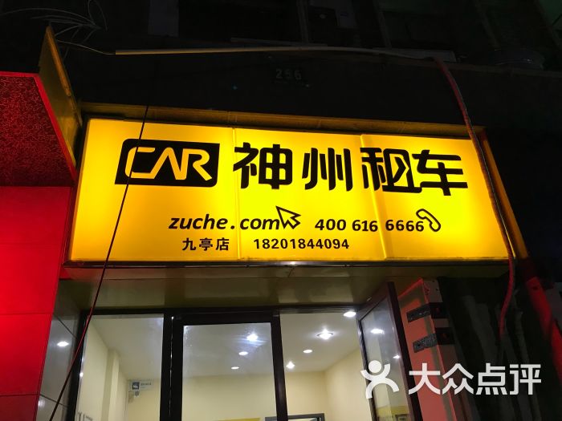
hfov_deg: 63.4
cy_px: 210
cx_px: 281
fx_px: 455
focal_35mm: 28
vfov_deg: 49.7
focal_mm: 3.99
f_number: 1.8
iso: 50
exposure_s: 1/17
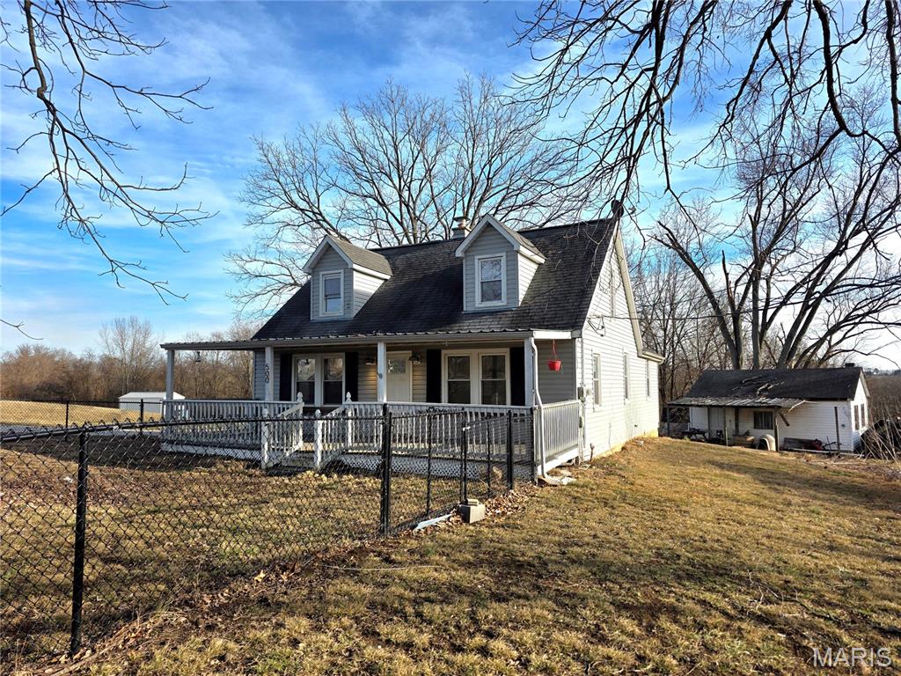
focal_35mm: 23
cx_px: 450
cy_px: 338
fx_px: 599
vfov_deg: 58.9
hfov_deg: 73.9
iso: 80
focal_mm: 6.3
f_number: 1.7
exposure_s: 1/5000
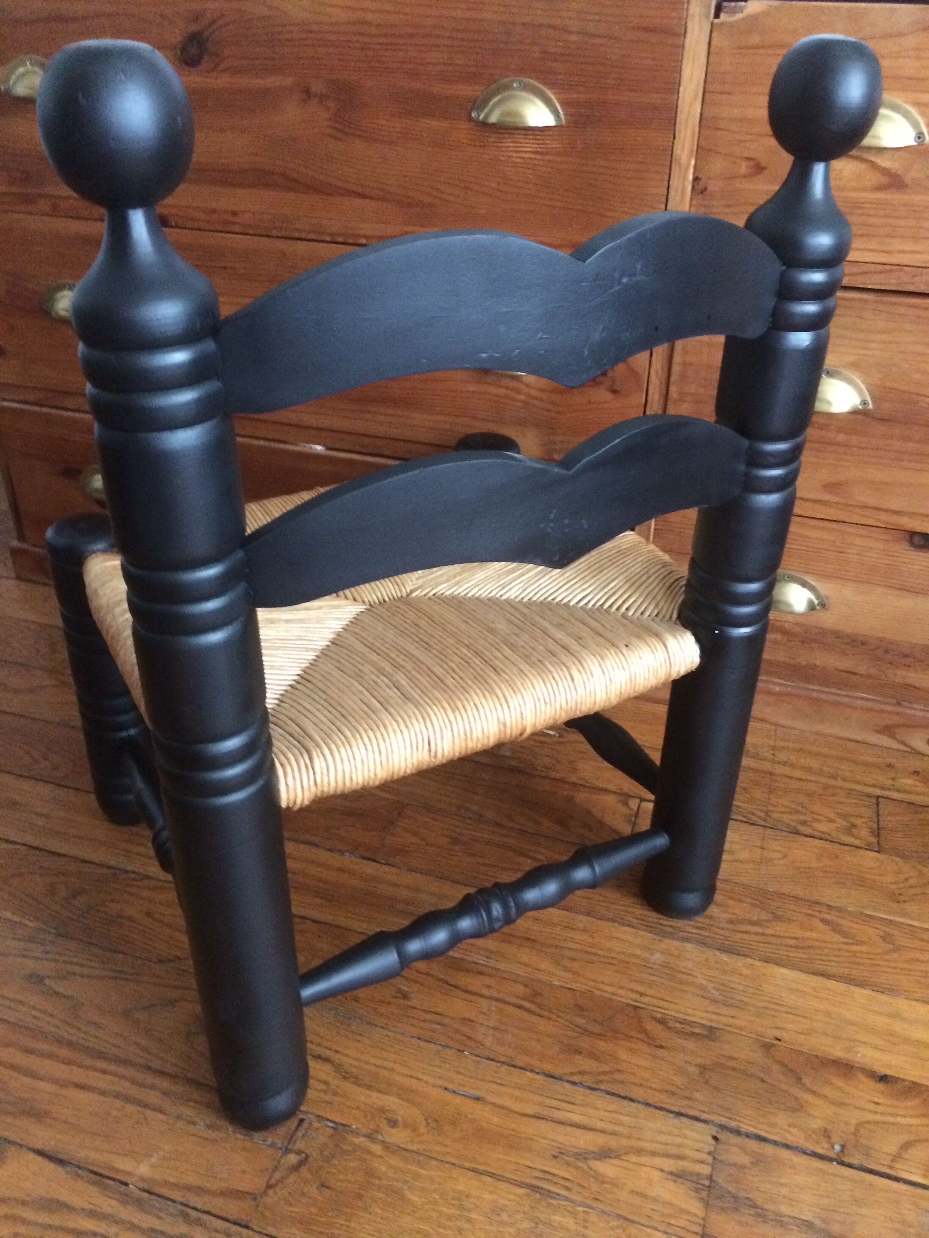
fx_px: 1038
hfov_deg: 48.2
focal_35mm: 29
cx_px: 464
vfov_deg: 61.7
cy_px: 619
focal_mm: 4.15
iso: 400
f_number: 2.2
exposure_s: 1/17
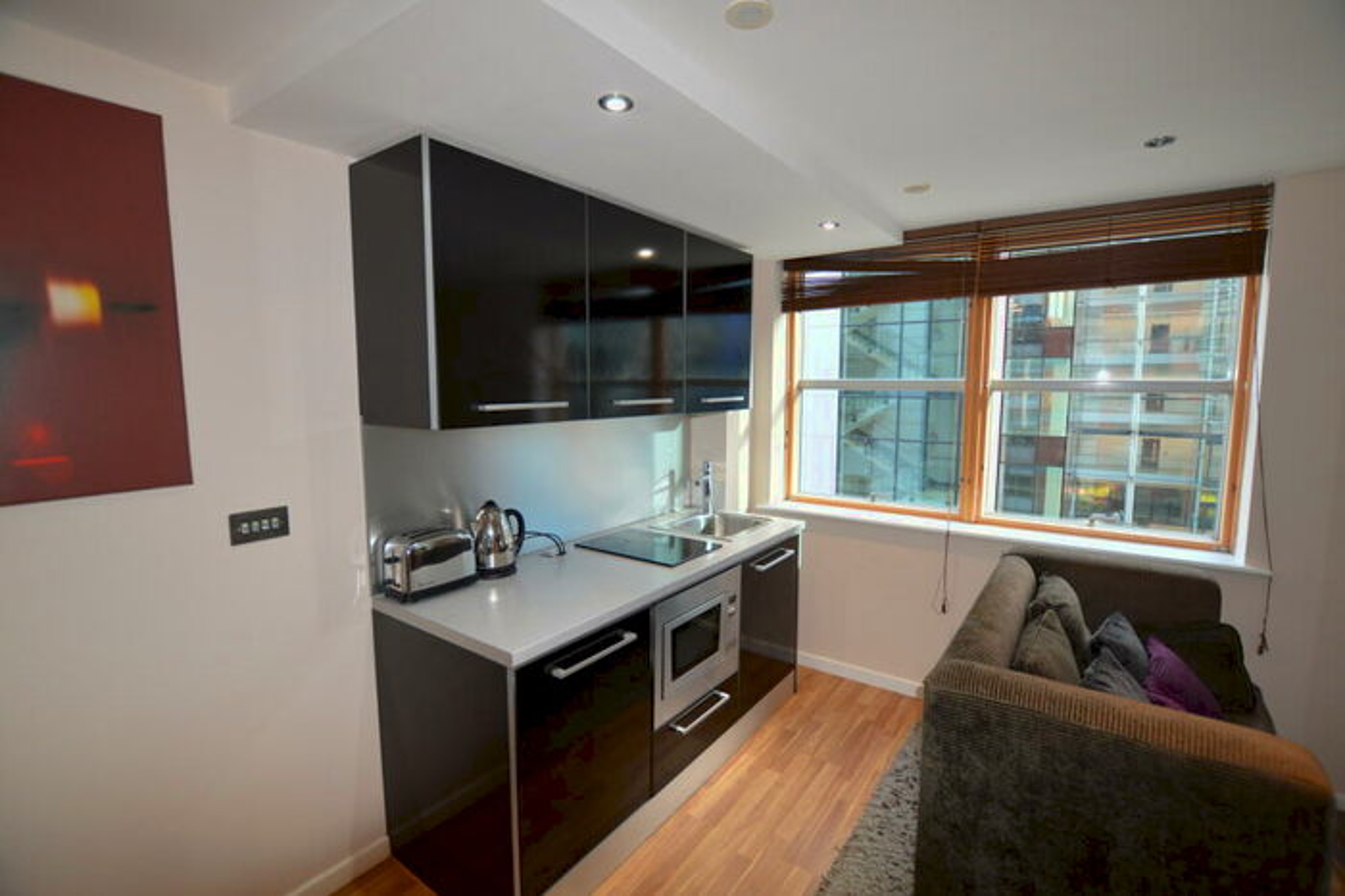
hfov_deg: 100.4
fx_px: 560
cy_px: 448
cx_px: 672
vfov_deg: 77.3
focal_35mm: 15
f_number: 4
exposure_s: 1/60
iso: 400
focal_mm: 10
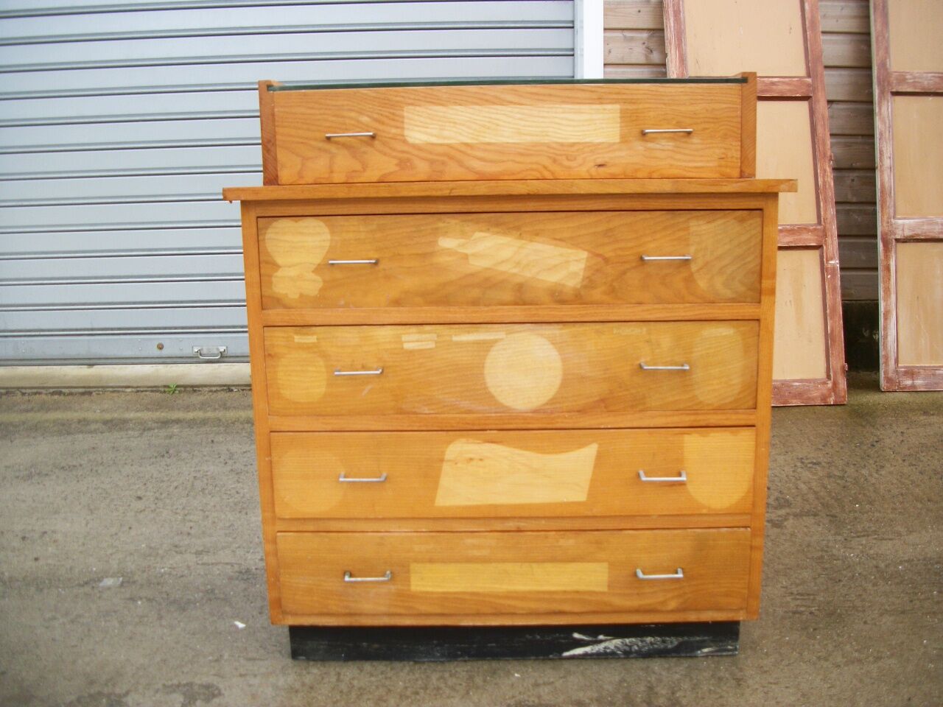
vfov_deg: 44.2
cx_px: 472
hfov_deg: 56.8
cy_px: 354
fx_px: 872
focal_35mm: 32
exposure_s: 1/250
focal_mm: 5.7
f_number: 2.9
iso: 80
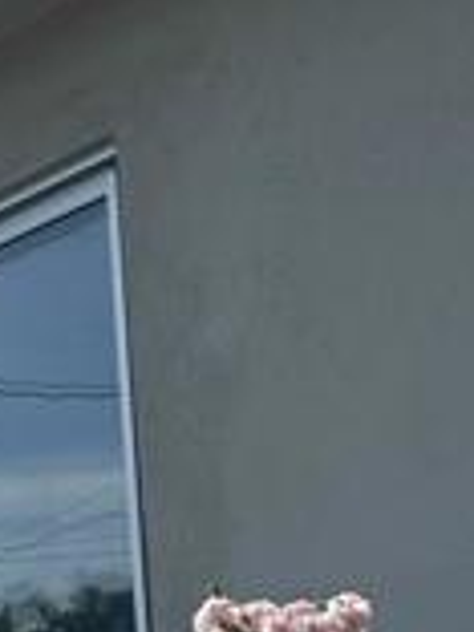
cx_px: -482
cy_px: 640
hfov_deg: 12.2
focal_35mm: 107
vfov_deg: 17.9
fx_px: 1954
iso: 50
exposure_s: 1/8000
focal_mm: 5.7
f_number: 1.5
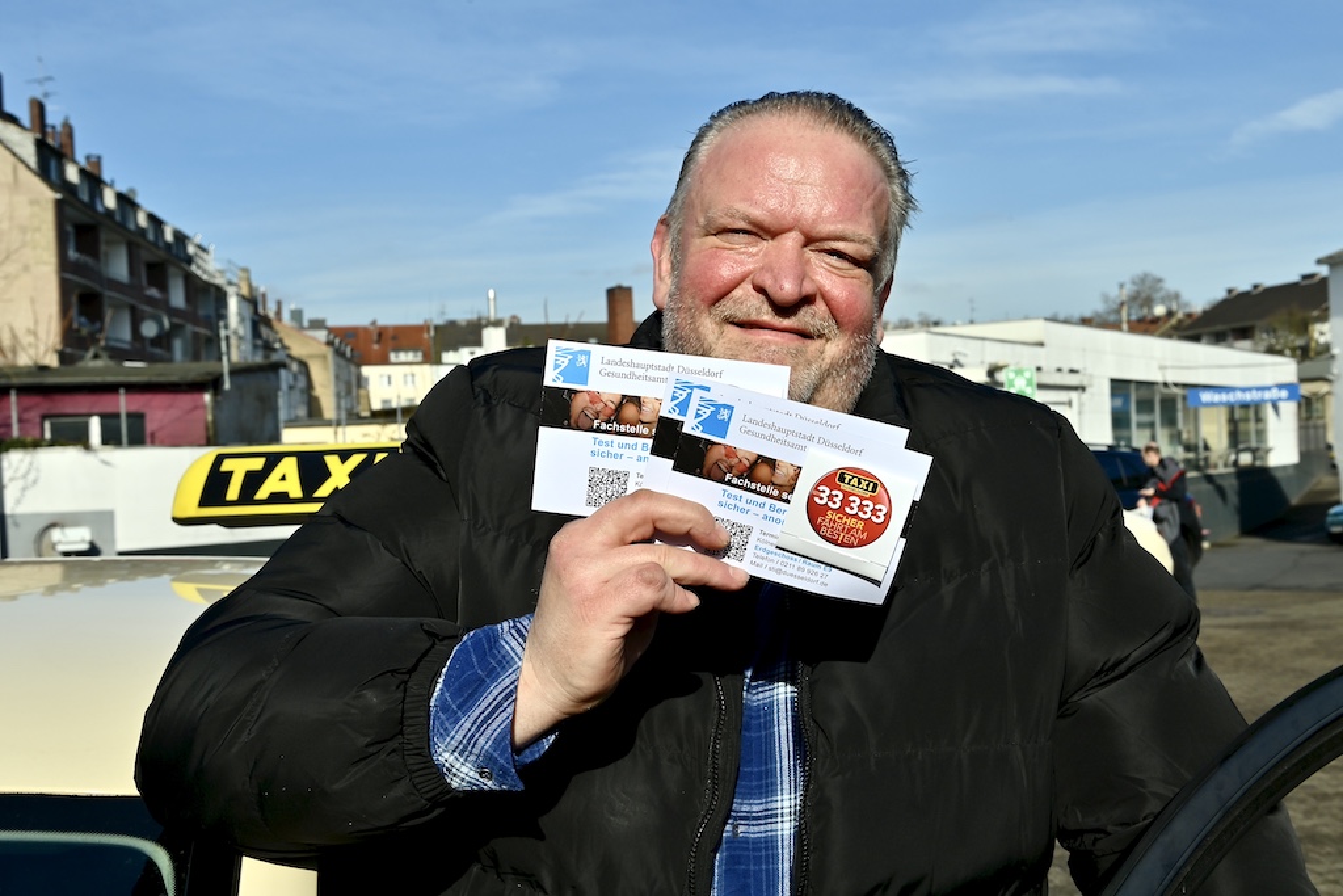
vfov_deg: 33.4
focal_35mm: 40
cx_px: 672
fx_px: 1492
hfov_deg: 48.5
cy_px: 448
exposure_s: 1/200
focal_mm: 40
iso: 100
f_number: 11
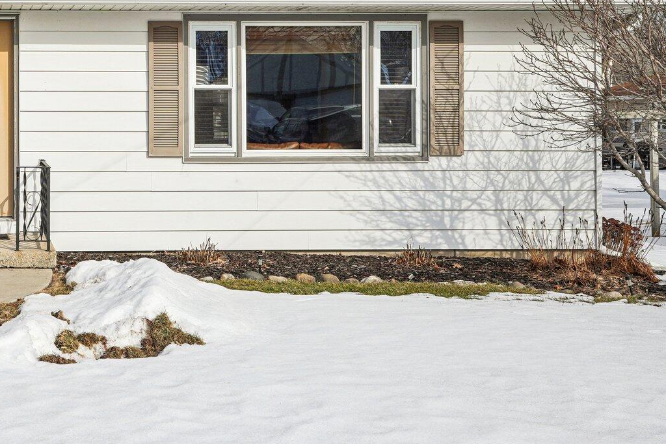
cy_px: 79
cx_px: 15
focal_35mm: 64
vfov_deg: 21.0
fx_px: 1184
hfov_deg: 29.5
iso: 100
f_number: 8
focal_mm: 32
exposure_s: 1/500
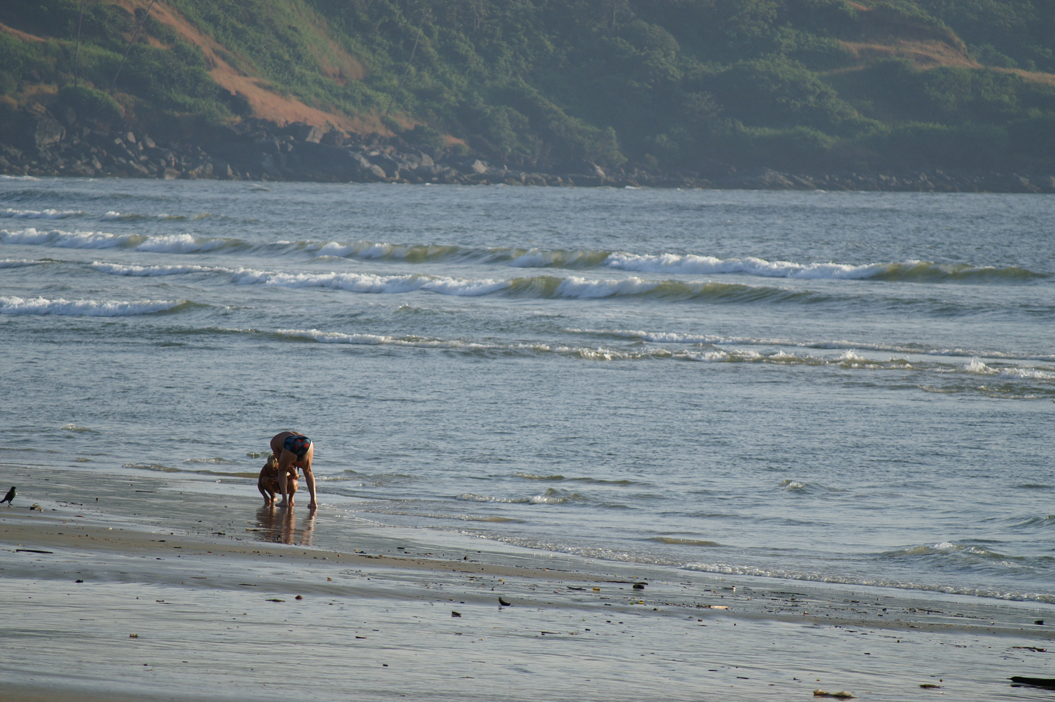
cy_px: 351
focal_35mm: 450
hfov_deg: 4.6
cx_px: 528
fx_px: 13176
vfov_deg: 3.0
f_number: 6.3
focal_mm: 300
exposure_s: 1/1000
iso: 200
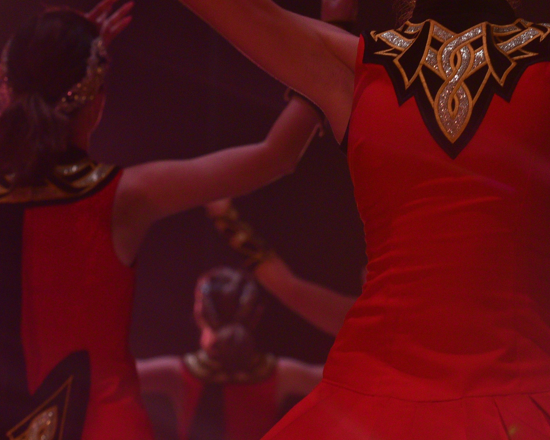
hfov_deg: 7.7
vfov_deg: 6.2
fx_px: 4069
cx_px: 308
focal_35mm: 250
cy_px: 115
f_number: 6.3
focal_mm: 122
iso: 1600
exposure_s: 1/400
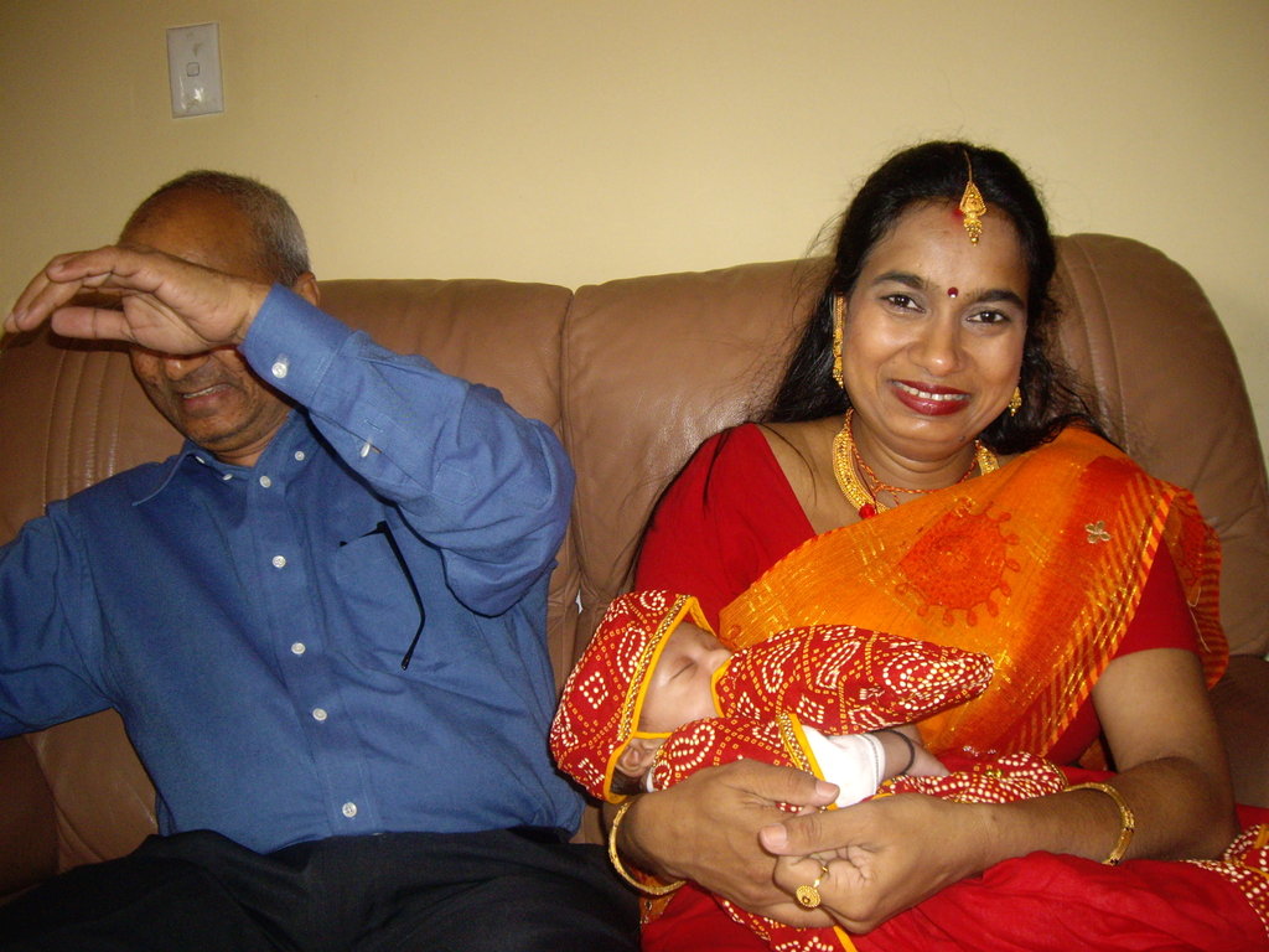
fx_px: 1393
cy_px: 476
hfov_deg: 49.0
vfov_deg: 37.7
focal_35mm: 38
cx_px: 634
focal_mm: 6.2
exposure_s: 1/40
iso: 200
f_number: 2.7
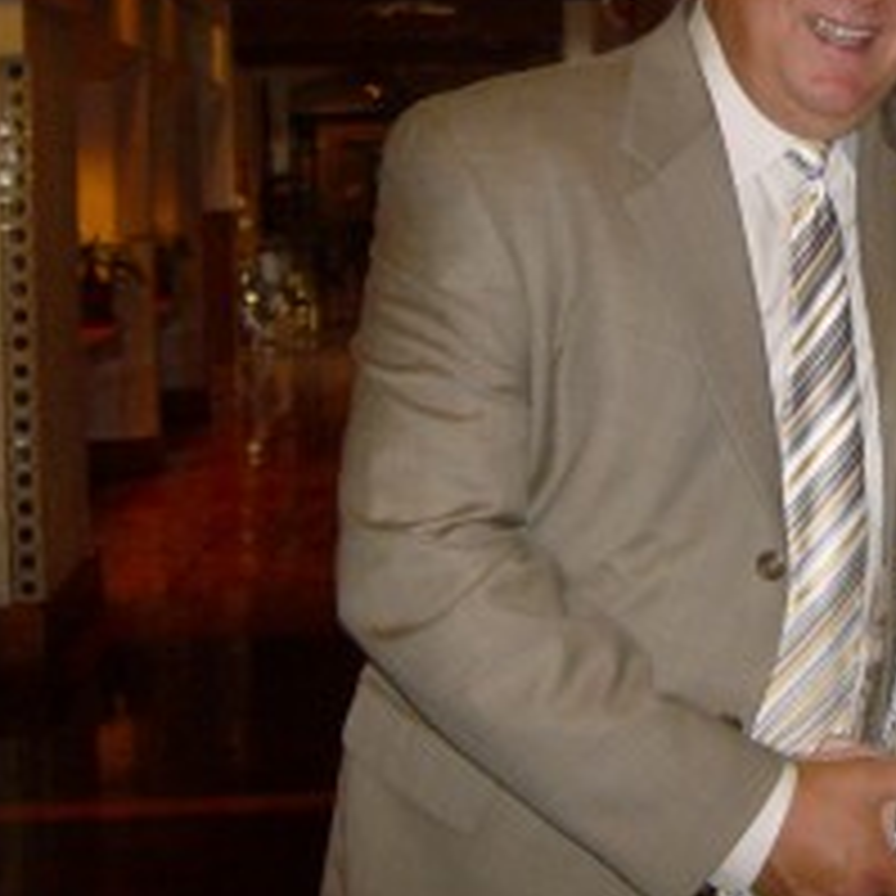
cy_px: 189
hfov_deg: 23.2
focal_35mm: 72
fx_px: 2108
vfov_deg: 23.7
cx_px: 853
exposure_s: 1/60
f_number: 2.8
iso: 200
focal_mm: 6
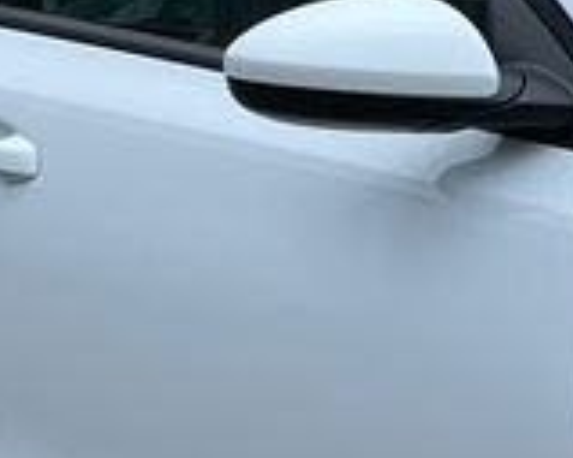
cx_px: 998
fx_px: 3254
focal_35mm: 192
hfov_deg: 9.6
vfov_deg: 8.0
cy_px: 447
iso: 32
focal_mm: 4.2
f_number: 1.6
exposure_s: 1/1383
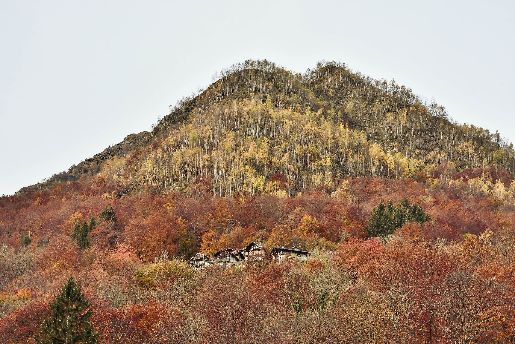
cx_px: 258
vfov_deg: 14.7
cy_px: 172
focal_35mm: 93
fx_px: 1330
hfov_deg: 21.9
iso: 100
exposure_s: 1/15
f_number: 11
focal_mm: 62
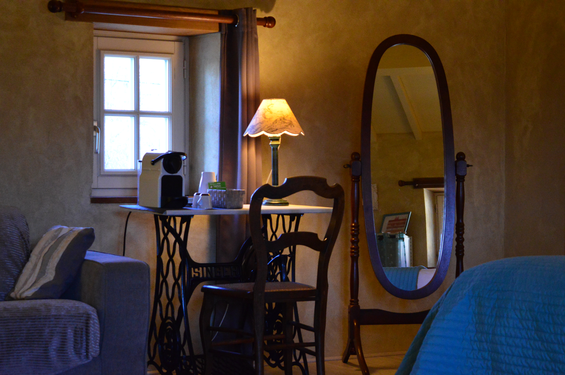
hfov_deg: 24.6
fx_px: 1294
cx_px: 282
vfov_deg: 16.5
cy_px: 188
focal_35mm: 82
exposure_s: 1/100
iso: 2800
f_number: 5.6
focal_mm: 55
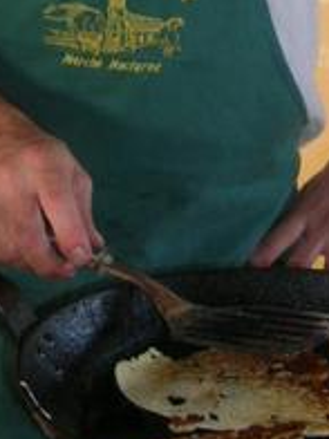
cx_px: 199
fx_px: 1445
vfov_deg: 17.0
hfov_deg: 13.0
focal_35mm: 114
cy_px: 31
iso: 50
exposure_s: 1/30
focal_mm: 5.8
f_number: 2.8
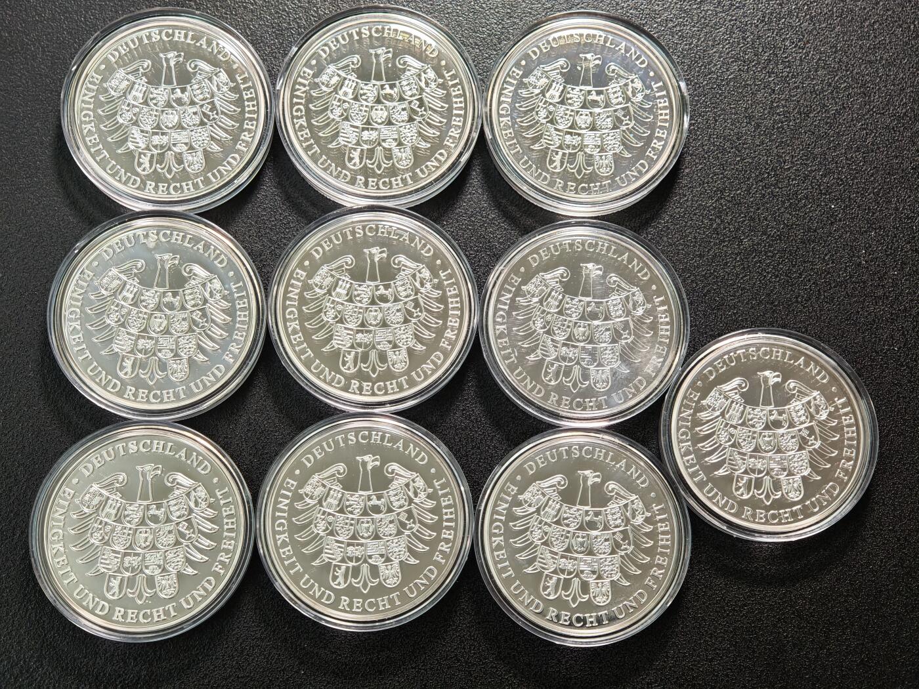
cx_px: 460
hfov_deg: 32.2
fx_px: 1593
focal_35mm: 60
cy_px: 344
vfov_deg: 24.4
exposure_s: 1/60
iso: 320
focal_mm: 9
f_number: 2
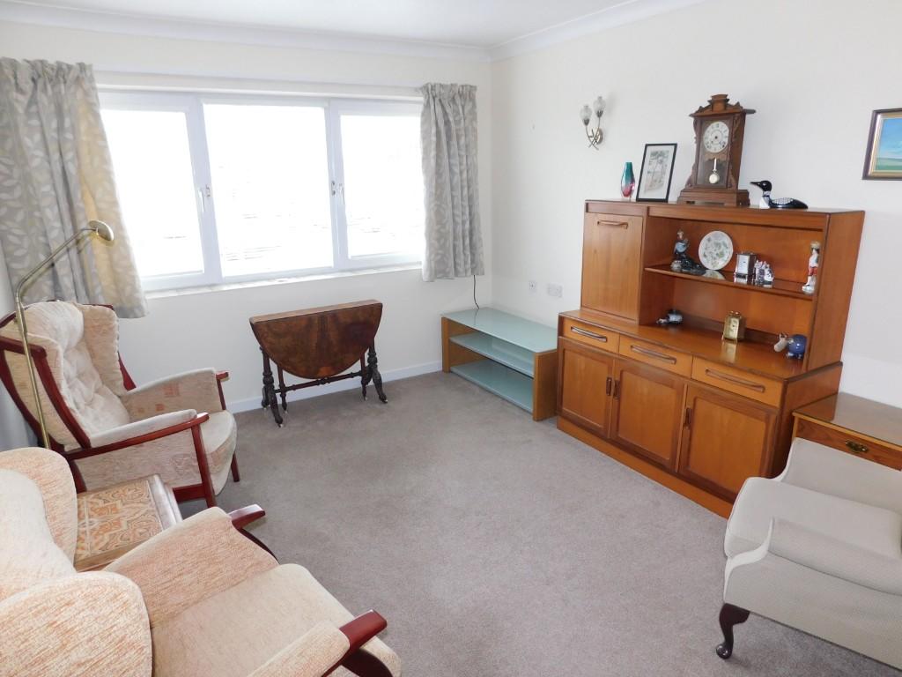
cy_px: 338
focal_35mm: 23
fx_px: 599
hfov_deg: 73.9
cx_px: 451
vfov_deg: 58.9
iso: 200
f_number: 3
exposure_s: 1/30
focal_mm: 4
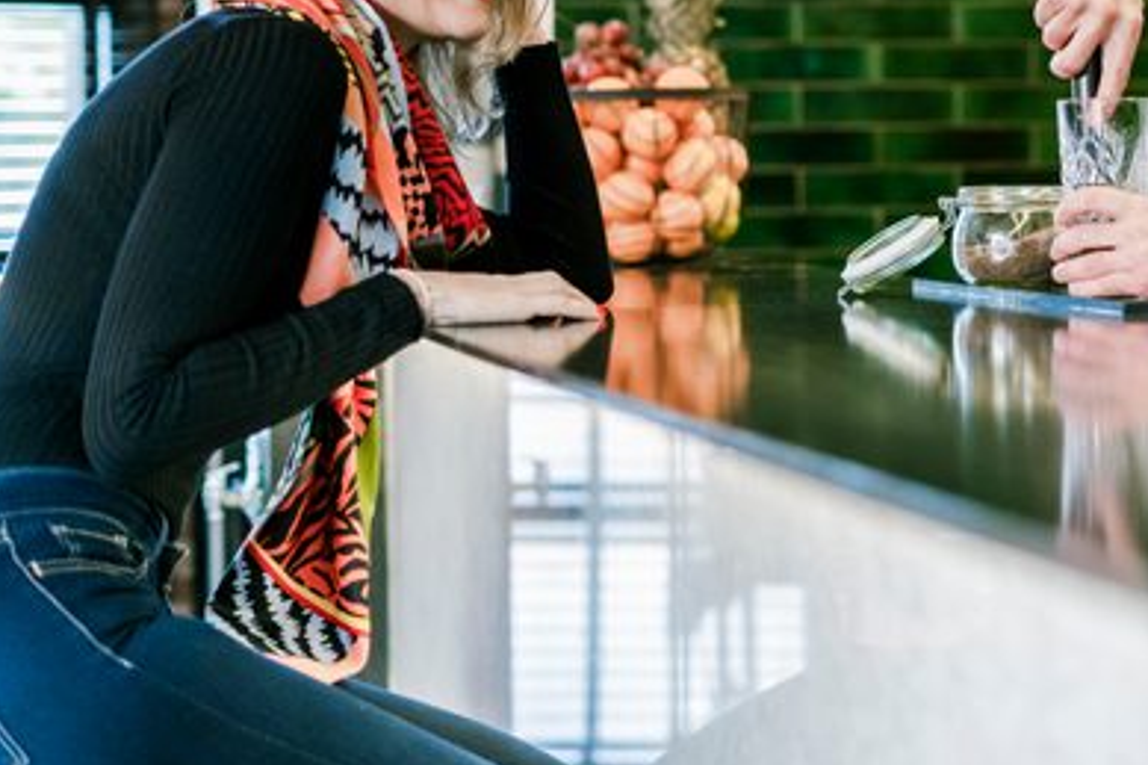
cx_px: 1015
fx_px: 2869
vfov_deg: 15.1
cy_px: 191
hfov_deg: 22.1
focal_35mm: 90
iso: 1600
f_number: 2.2
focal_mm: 50
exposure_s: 1/400
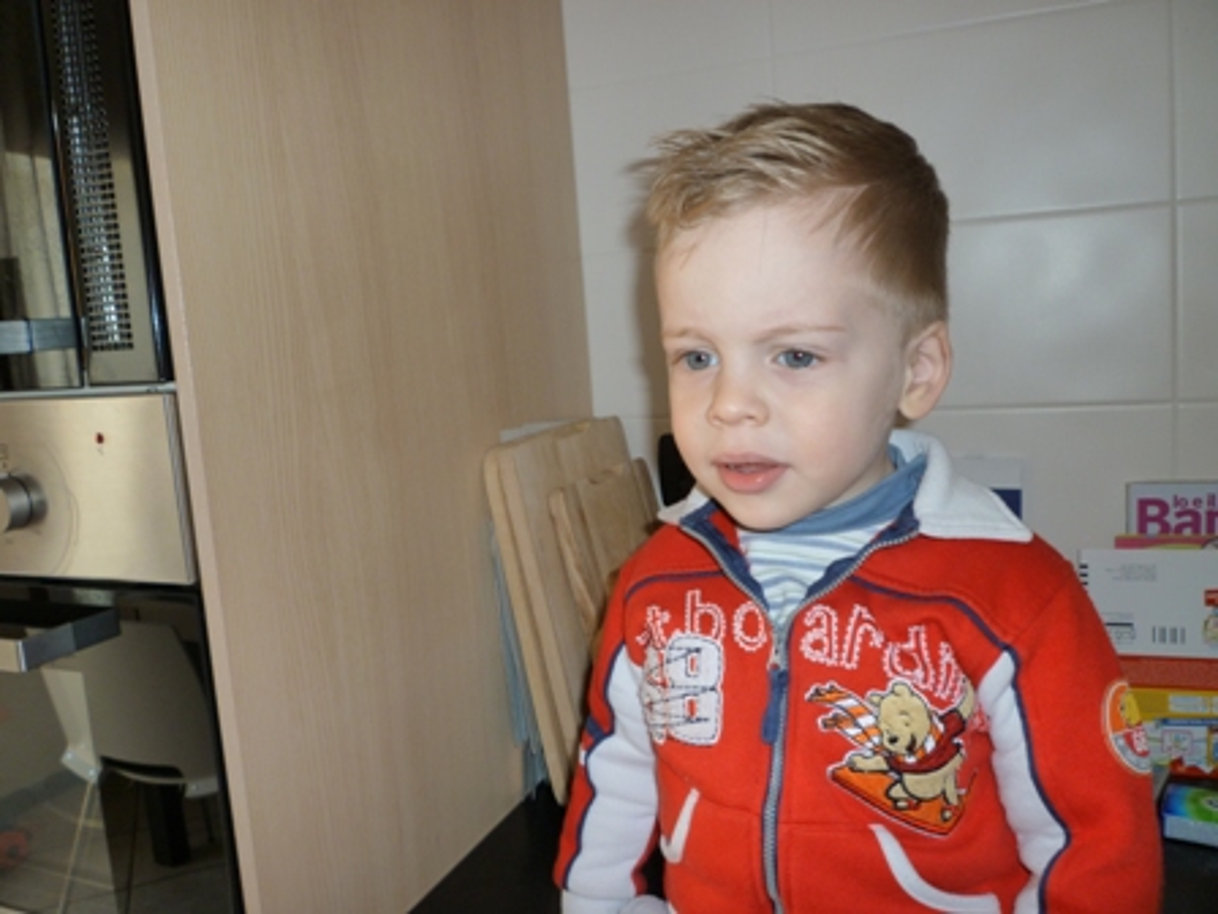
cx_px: 609
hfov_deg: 61.7
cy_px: 457
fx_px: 1020
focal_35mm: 29
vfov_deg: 48.2
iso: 125
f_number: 3.3
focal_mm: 5.2
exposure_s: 1/30
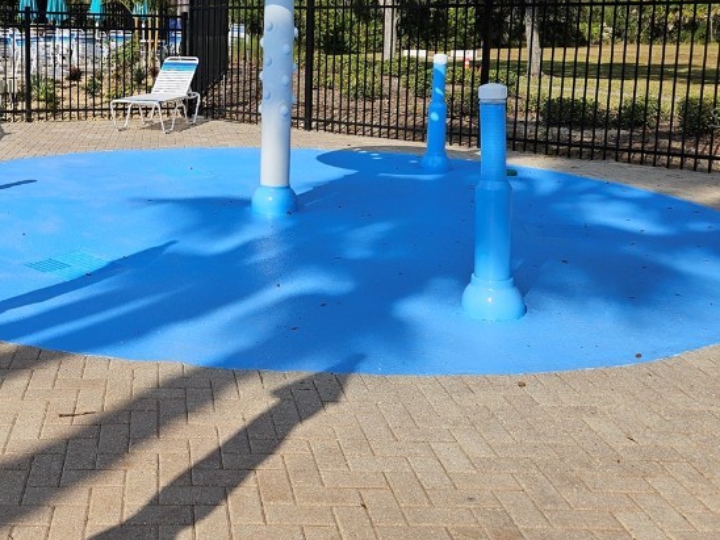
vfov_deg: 32.8
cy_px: 117
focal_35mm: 43
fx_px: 894
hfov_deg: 42.2
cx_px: 162
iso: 25
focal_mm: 5.4
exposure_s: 1/3618
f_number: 1.8
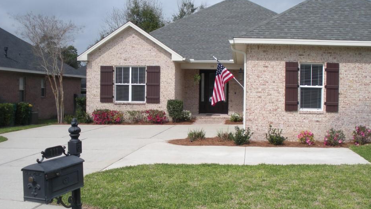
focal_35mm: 43
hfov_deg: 47.3
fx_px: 423
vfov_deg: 27.7
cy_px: 111
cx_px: 200
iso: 64
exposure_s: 1/931
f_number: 3.5
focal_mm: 6.3
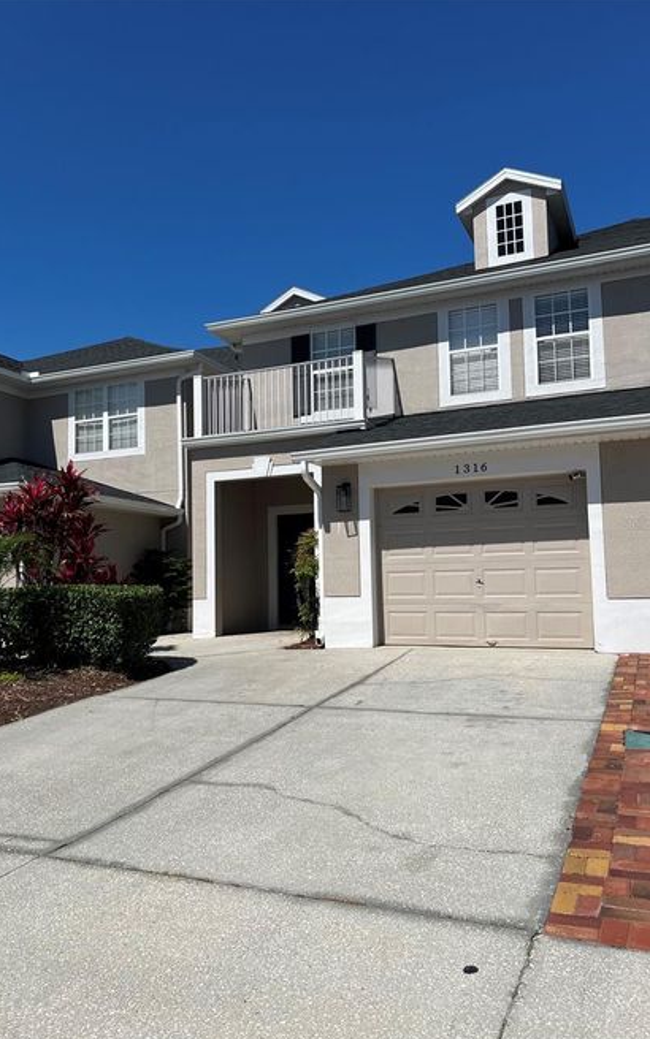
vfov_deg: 66.5
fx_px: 794
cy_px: 523
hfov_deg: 44.5
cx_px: 287
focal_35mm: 28
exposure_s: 1/8000
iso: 50
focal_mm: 5.7
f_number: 1.5
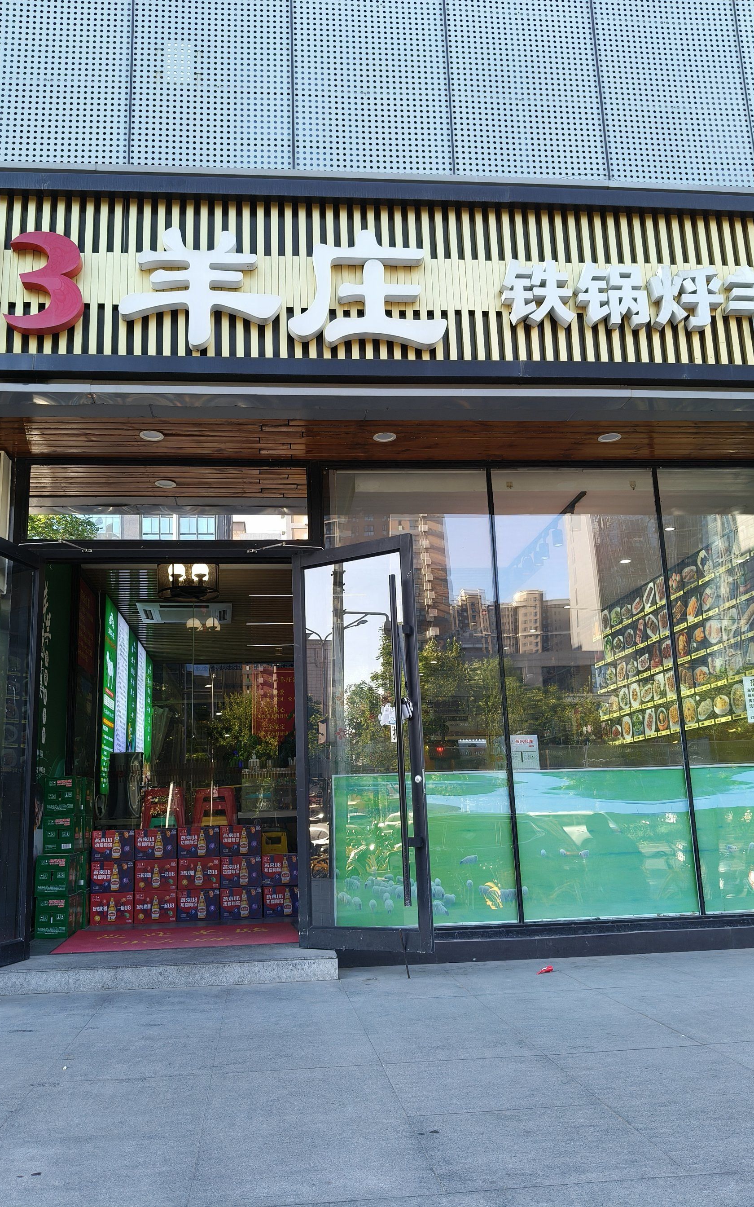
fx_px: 921
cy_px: 606
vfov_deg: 66.5
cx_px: 348
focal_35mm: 28
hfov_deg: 44.5
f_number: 1.8
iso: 80
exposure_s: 1/175
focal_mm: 4.84
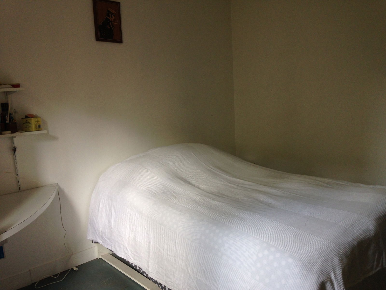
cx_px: 193
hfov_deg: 55.4
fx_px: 368
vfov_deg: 42.9
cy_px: 145
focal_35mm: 33
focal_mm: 4.12
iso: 64
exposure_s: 1/60
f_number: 2.4
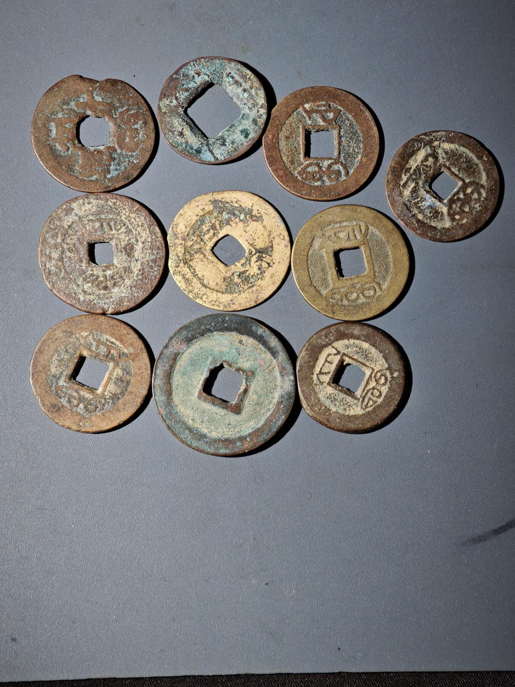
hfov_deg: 21.9
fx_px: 1329
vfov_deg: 29.0
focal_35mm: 67
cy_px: 344
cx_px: 258
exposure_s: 1/95.7
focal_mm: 9
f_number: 2
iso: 400
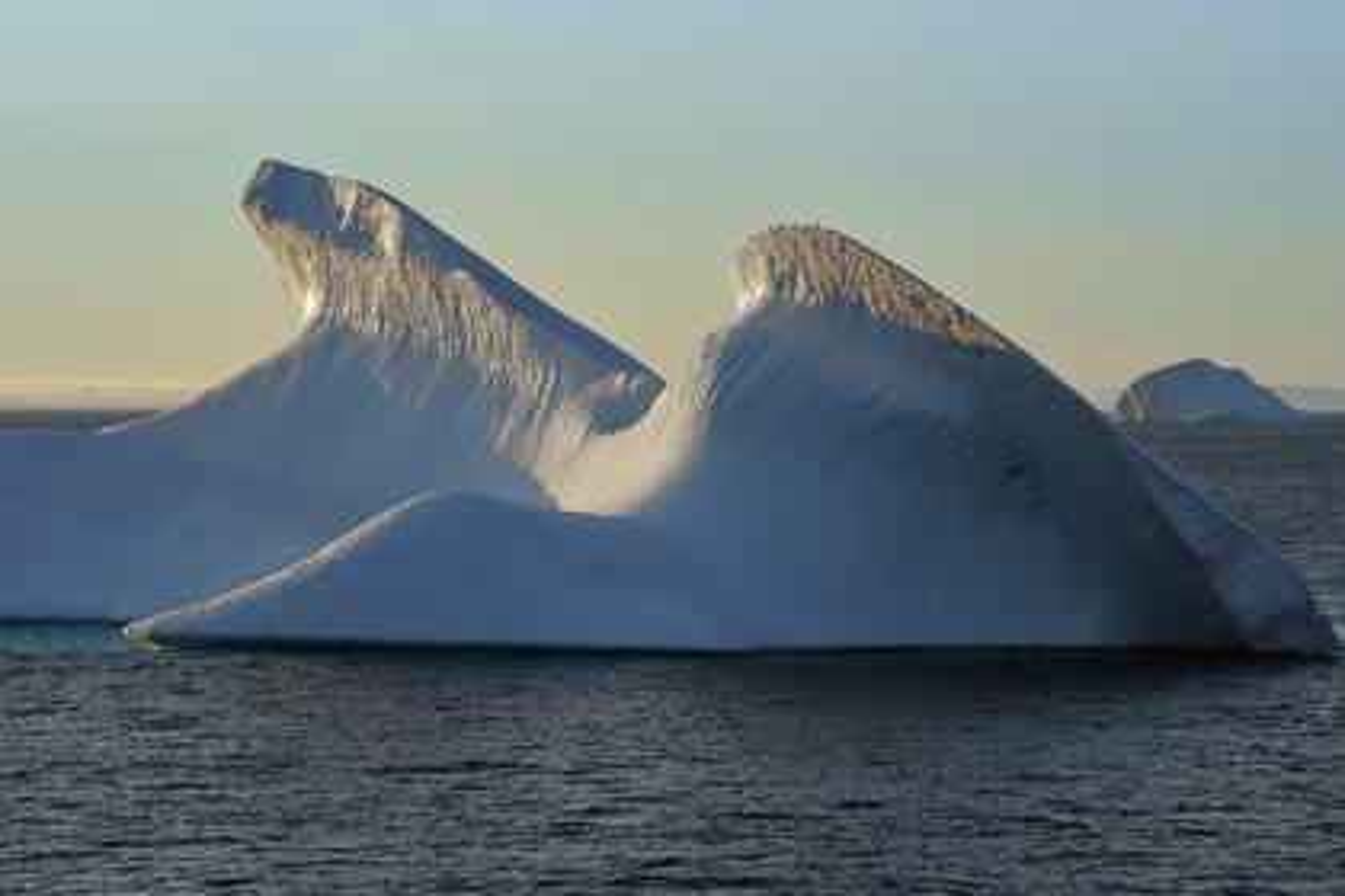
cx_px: 672
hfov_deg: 12.5
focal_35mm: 165
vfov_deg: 8.3
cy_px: 448
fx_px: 6164
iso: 200
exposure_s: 1/320
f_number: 9
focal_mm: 165
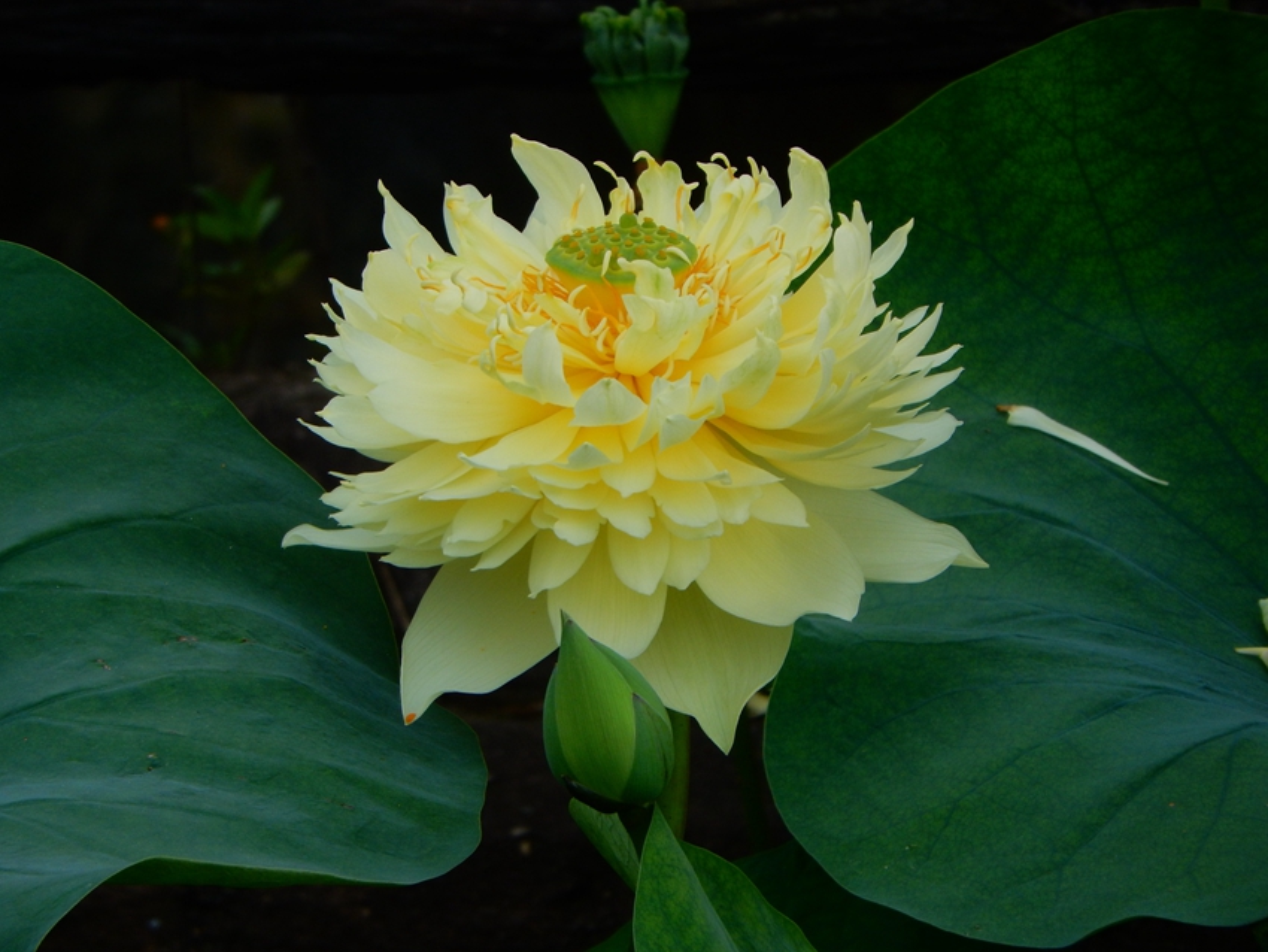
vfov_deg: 4.5
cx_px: 634
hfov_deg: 6.0
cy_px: 476
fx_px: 12165
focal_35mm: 332
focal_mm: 59.5
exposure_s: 1/250
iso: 125
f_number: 6
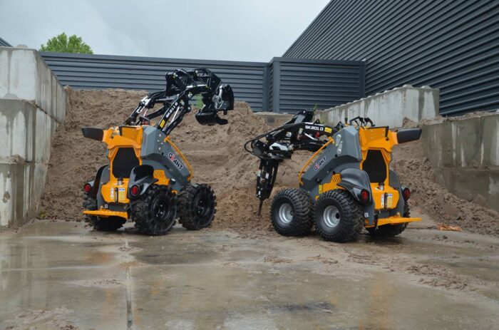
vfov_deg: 34.0
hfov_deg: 49.7
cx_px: 250
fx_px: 539
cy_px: 165
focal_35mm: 39
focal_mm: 26
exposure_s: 1/125
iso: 360
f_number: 5.6
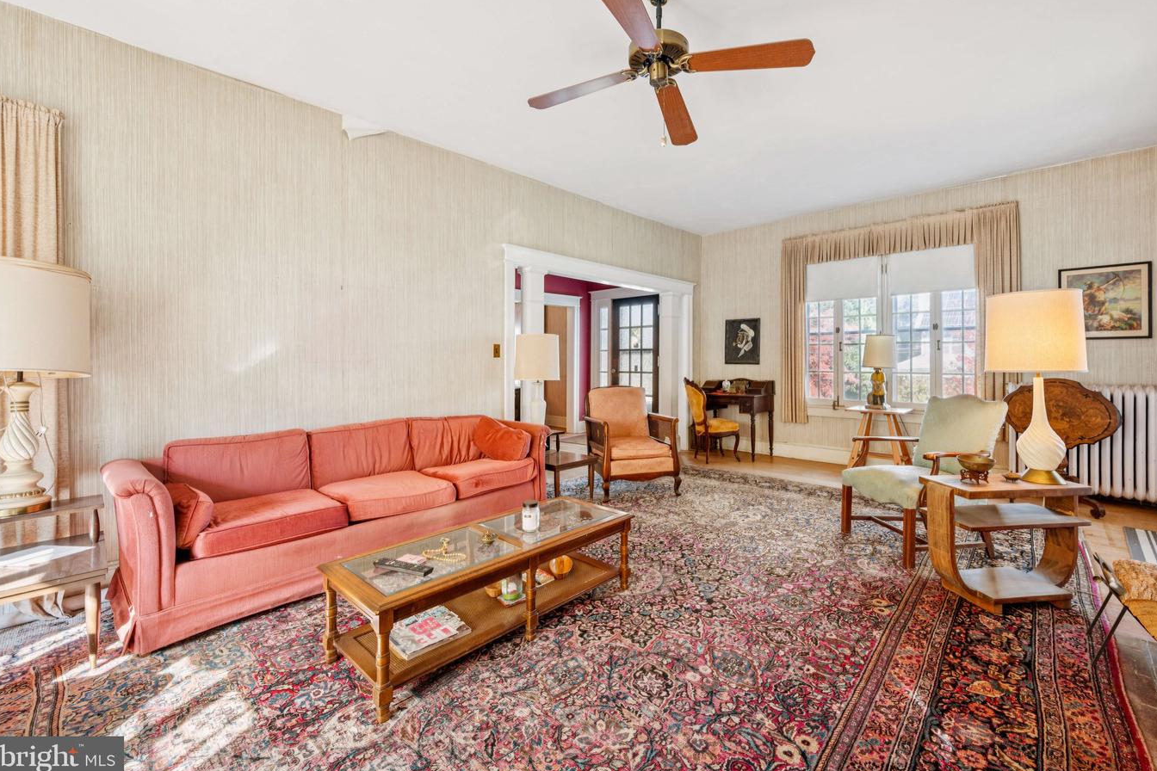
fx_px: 482
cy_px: 367
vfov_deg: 77.3
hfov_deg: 100.3
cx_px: 609
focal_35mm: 15
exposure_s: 1/15
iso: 400
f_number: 7.1
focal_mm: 14
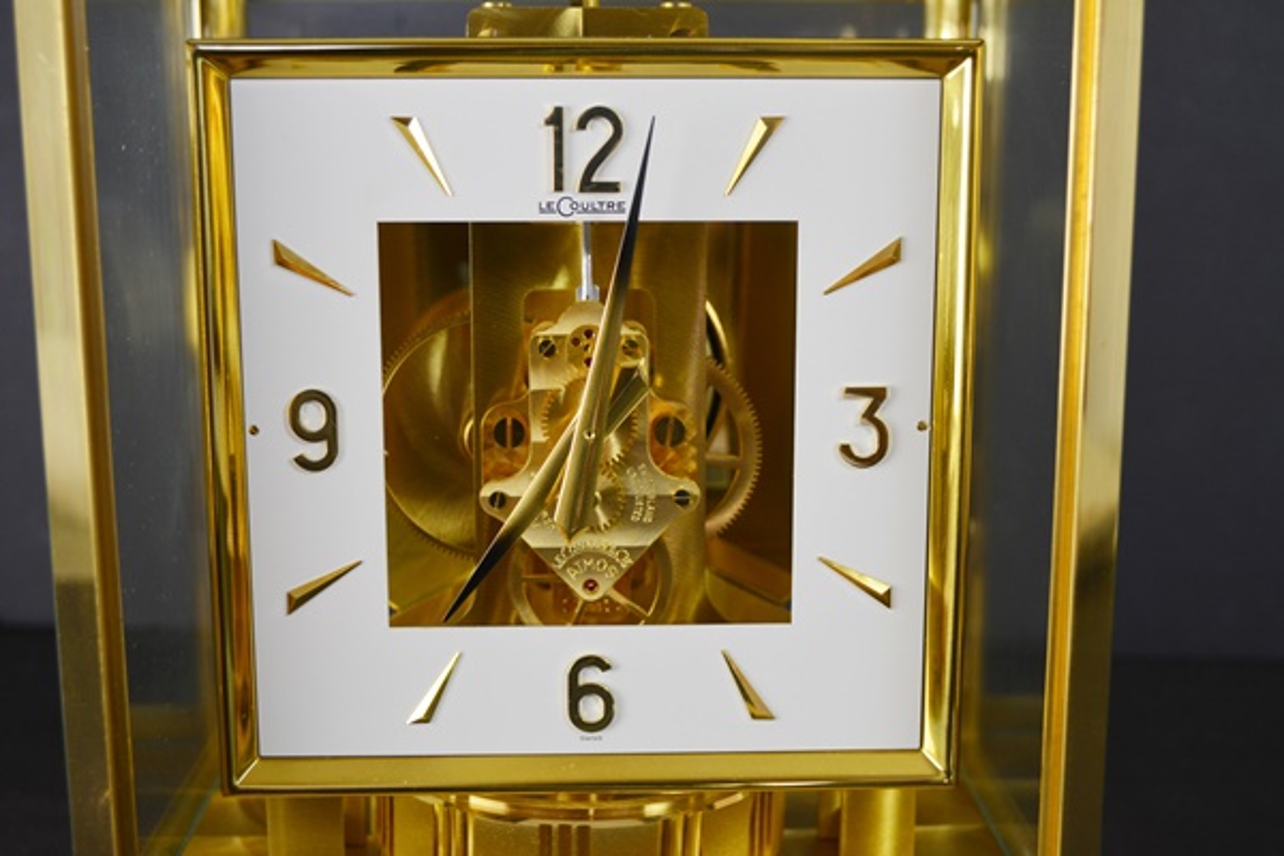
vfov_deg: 28.1
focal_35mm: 48
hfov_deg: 41.1
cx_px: 642
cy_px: 428
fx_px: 1712
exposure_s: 1/100
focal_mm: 32
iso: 400
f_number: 4.8
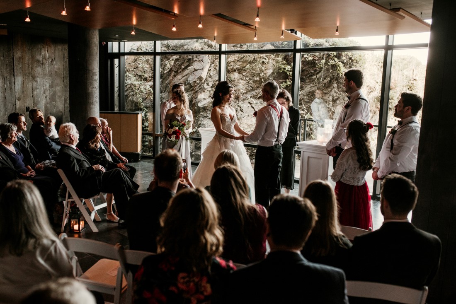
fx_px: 443
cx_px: 228
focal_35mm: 35
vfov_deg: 37.9
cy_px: 152
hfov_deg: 54.4
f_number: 2.5
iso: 800
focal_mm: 35
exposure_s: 1/400
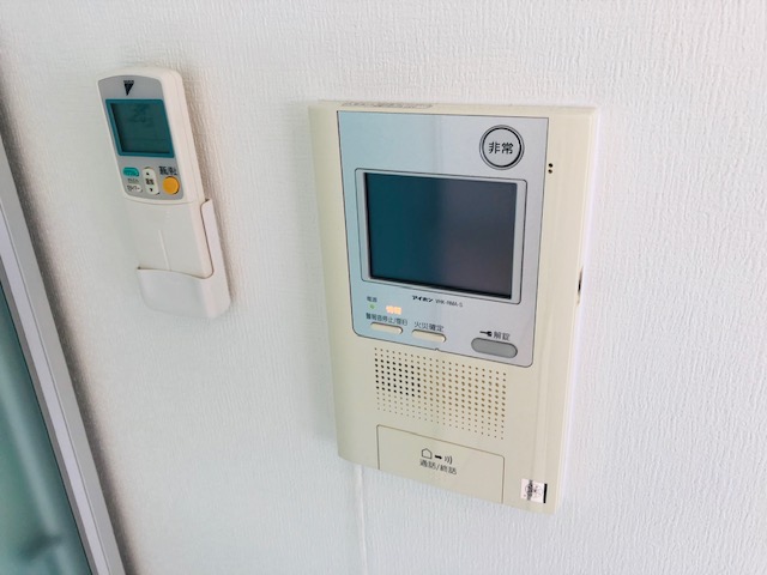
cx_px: 384
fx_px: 620
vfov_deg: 49.7
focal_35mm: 28
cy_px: 288
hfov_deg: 63.4
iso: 32
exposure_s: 1/50
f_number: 1.8
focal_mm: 3.99
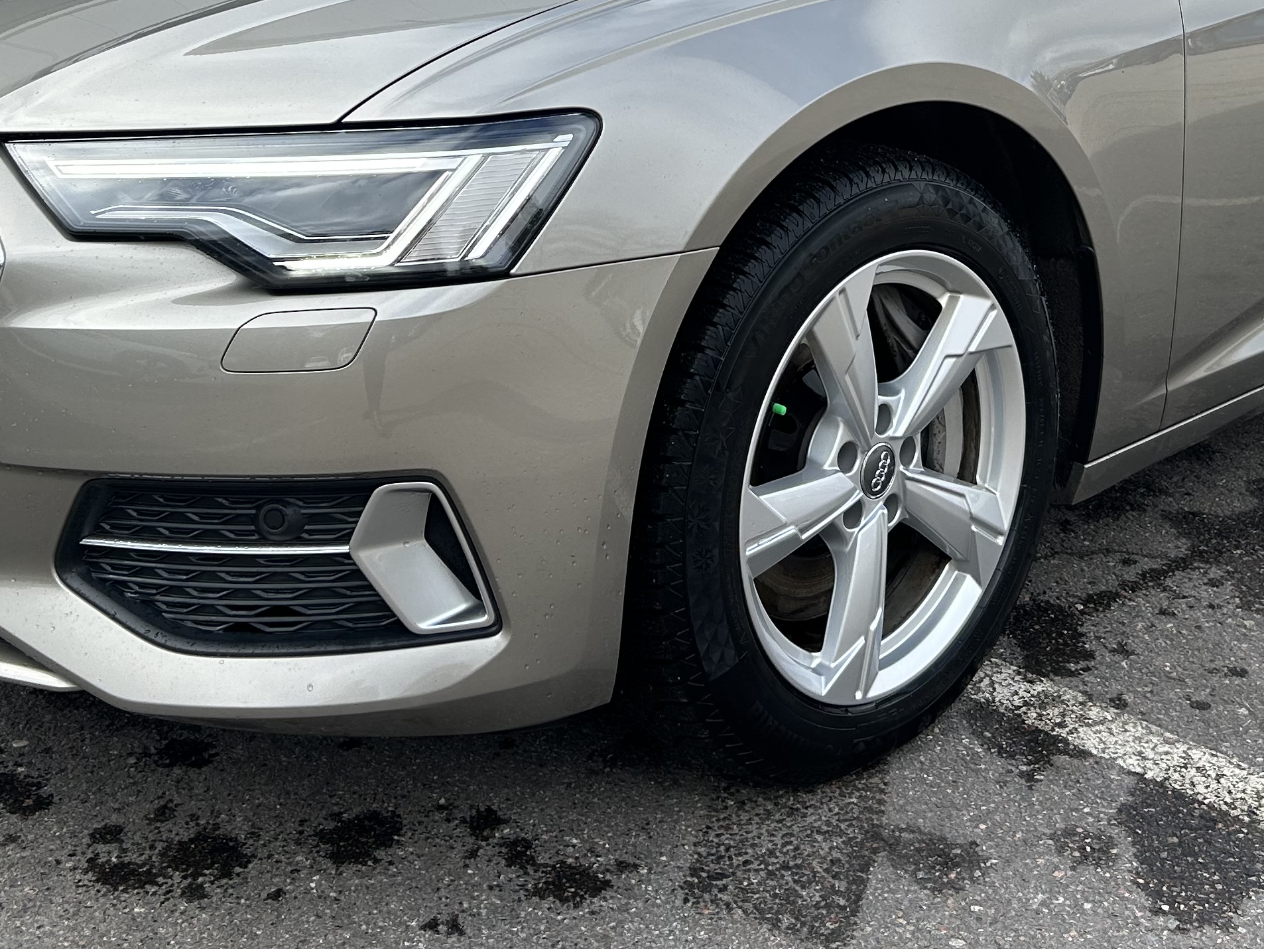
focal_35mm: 55
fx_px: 2009
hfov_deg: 34.9
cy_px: -15
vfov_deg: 25.2
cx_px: 643
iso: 50
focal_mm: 5.7
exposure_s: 1/1209
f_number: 1.5
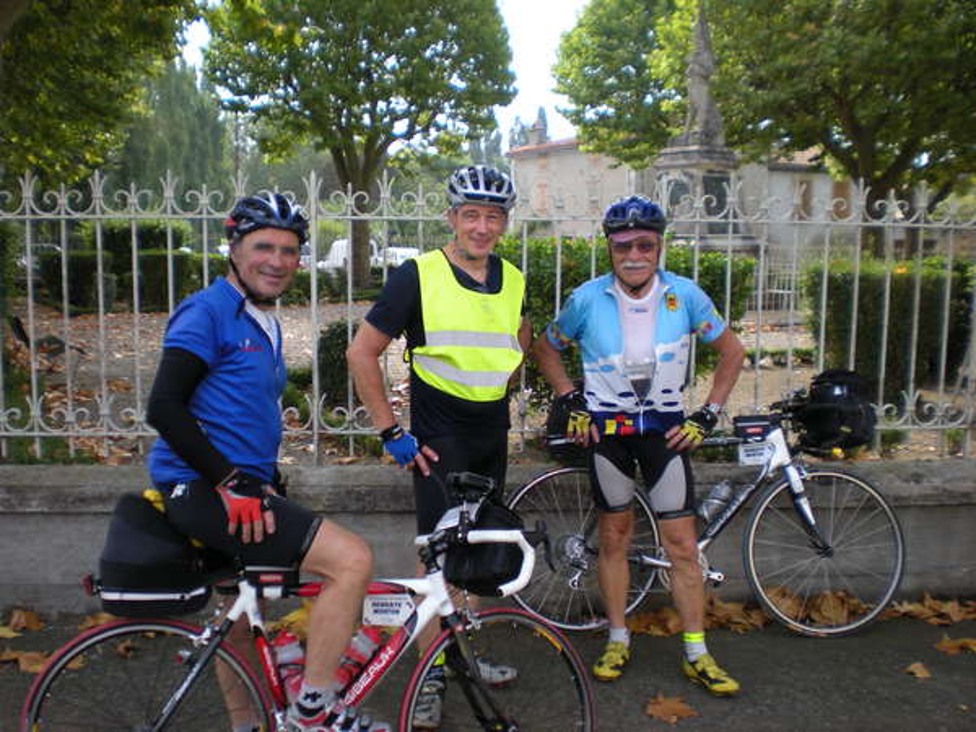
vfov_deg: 37.7
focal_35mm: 38
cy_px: 366
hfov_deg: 49.0
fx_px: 1071
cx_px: 488
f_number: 3.1
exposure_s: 1/187
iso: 64
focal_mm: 6.3
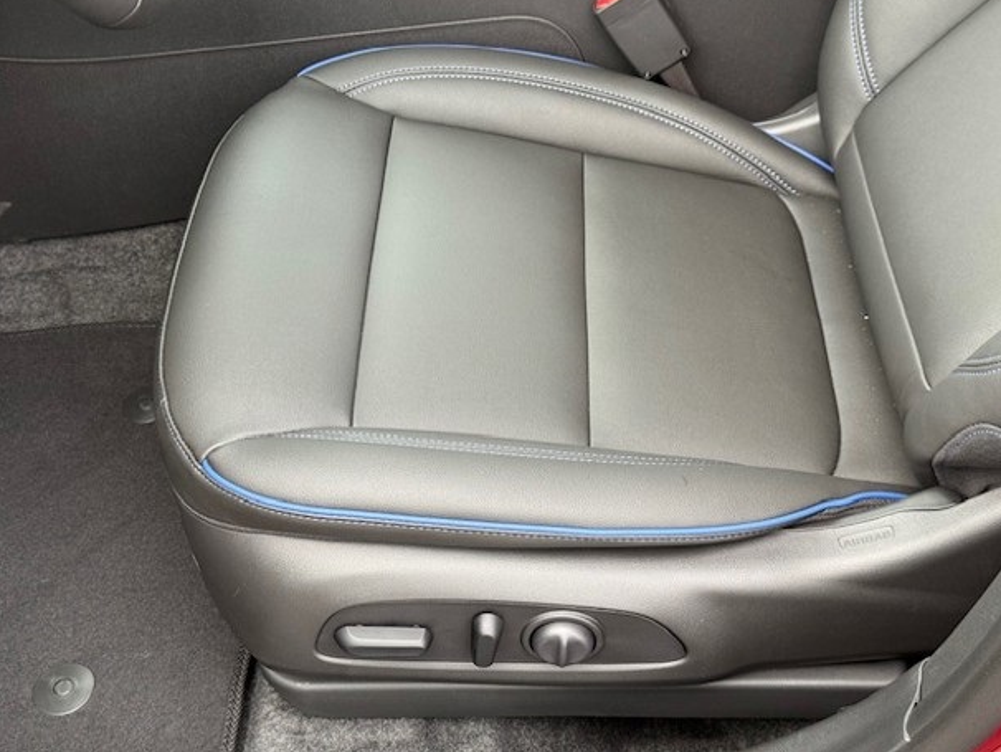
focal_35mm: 49
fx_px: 1418
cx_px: 508
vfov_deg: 29.7
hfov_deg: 38.9
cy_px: 372
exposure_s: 1/60
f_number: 1.78
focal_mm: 6.76
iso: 160
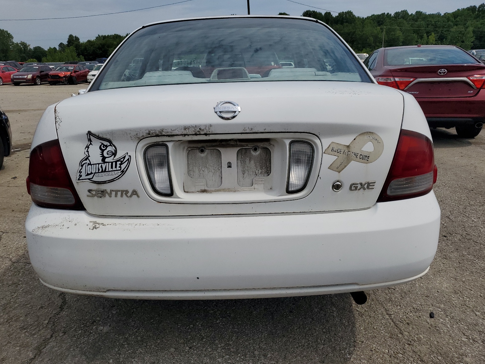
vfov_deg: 51.4
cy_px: 180
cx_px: 239
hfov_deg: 65.3
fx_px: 378
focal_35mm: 27
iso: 52
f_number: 1.5
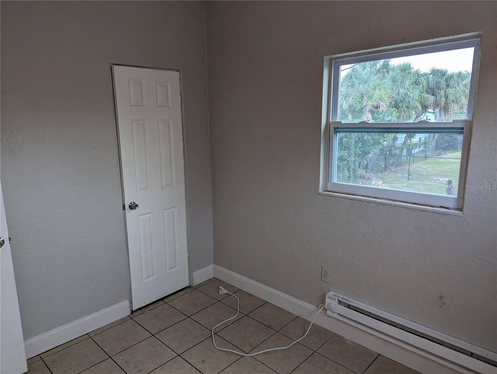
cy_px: 187
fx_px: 345
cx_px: 248
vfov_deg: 56.9
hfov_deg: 71.5
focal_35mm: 24
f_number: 1.85
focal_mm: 6.81
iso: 922
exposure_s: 1/220
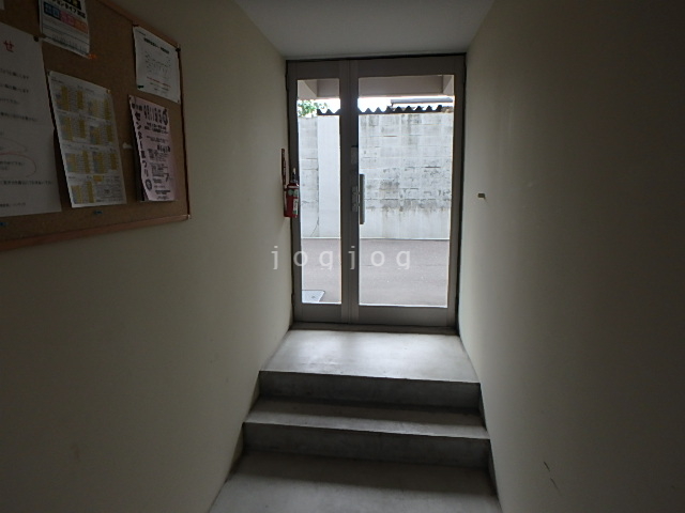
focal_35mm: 21
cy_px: 256
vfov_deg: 63.4
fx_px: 416
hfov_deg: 79.0
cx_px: 342
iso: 160
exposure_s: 1/60
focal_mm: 3.7
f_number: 3.5
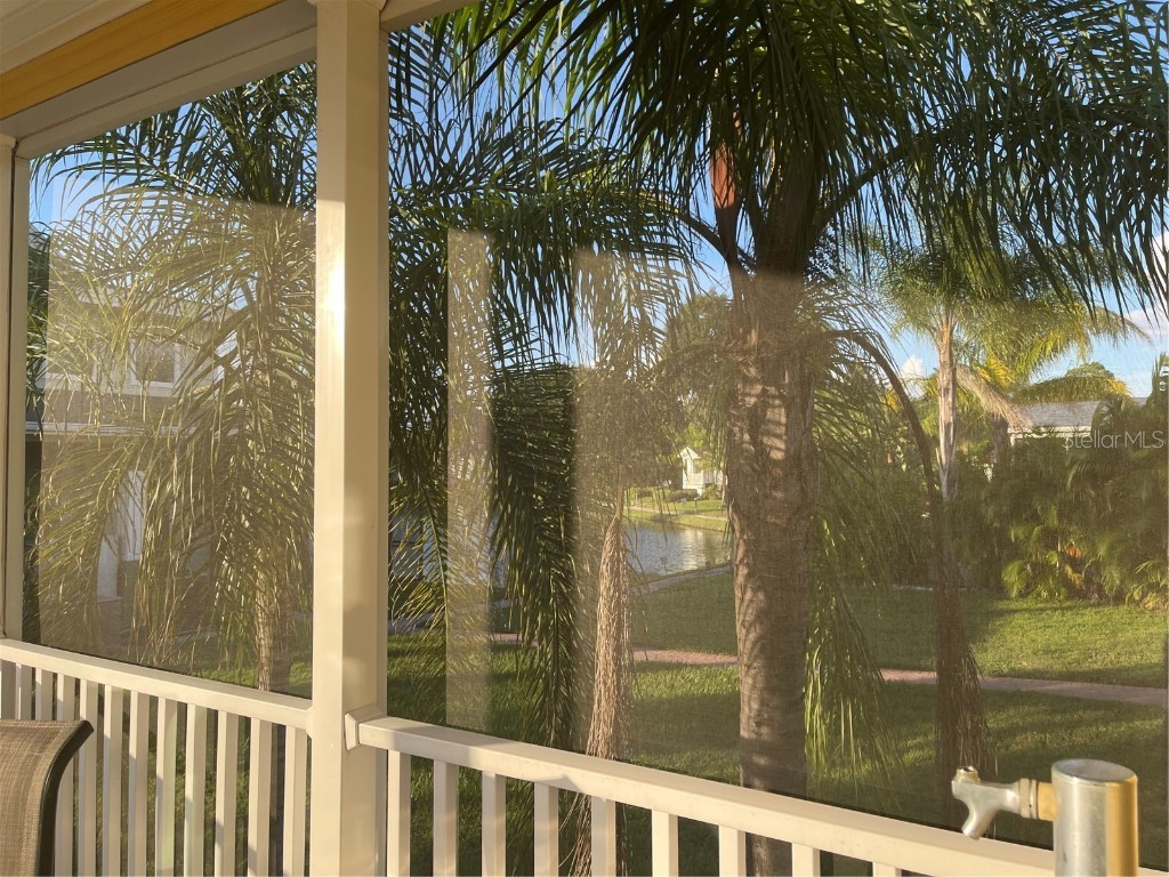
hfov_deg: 69.4
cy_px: 438
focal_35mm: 25
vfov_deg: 54.9
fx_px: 844
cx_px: 584
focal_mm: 5.1
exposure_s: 1/649
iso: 32
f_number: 1.6
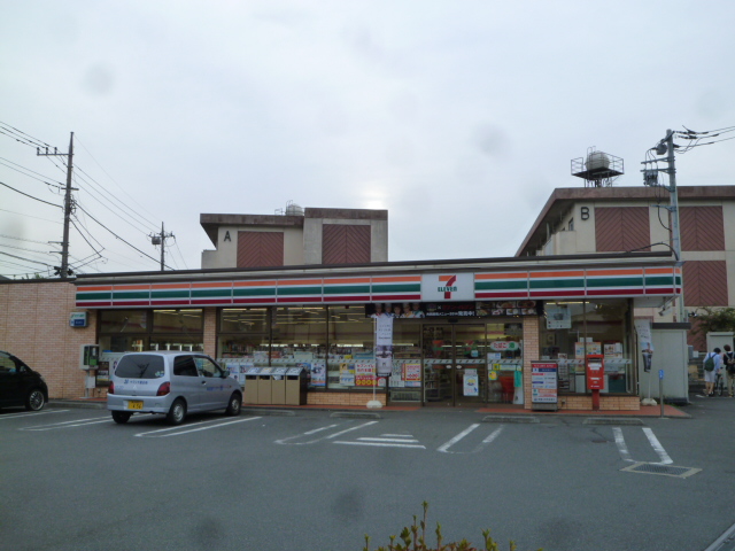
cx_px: 368
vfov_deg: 42.9
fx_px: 701
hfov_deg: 55.4
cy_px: 276
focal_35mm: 33
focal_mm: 5.9
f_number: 4
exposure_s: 1/125
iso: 125
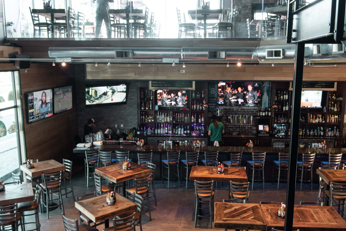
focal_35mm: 35
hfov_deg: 54.4
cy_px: 125
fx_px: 336
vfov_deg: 37.8
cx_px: 187
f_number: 4
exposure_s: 1/50
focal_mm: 17
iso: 100
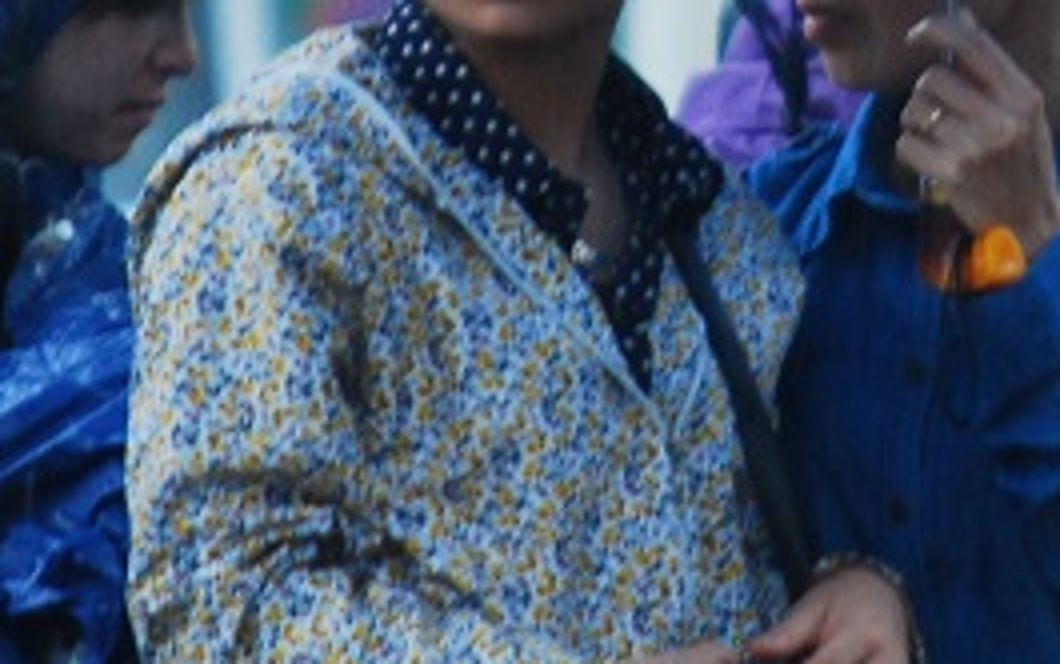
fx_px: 34197
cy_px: 54
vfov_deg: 1.1
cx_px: 956
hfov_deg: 1.8
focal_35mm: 1183
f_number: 6.3
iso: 500
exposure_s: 1/100
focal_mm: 200
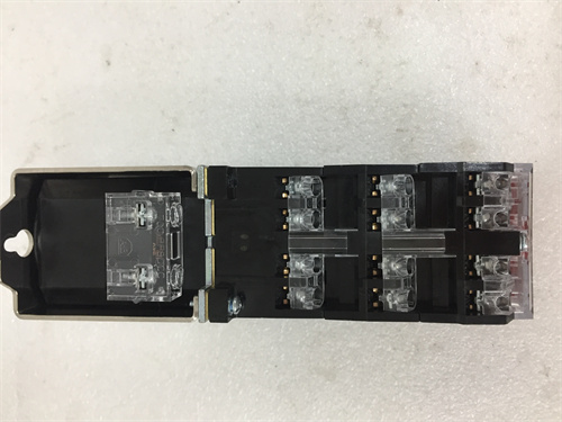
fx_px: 471
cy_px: 211
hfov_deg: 61.7
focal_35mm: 29
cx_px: 281
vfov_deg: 48.2
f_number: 2.2
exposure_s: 1/33
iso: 125
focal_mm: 4.15
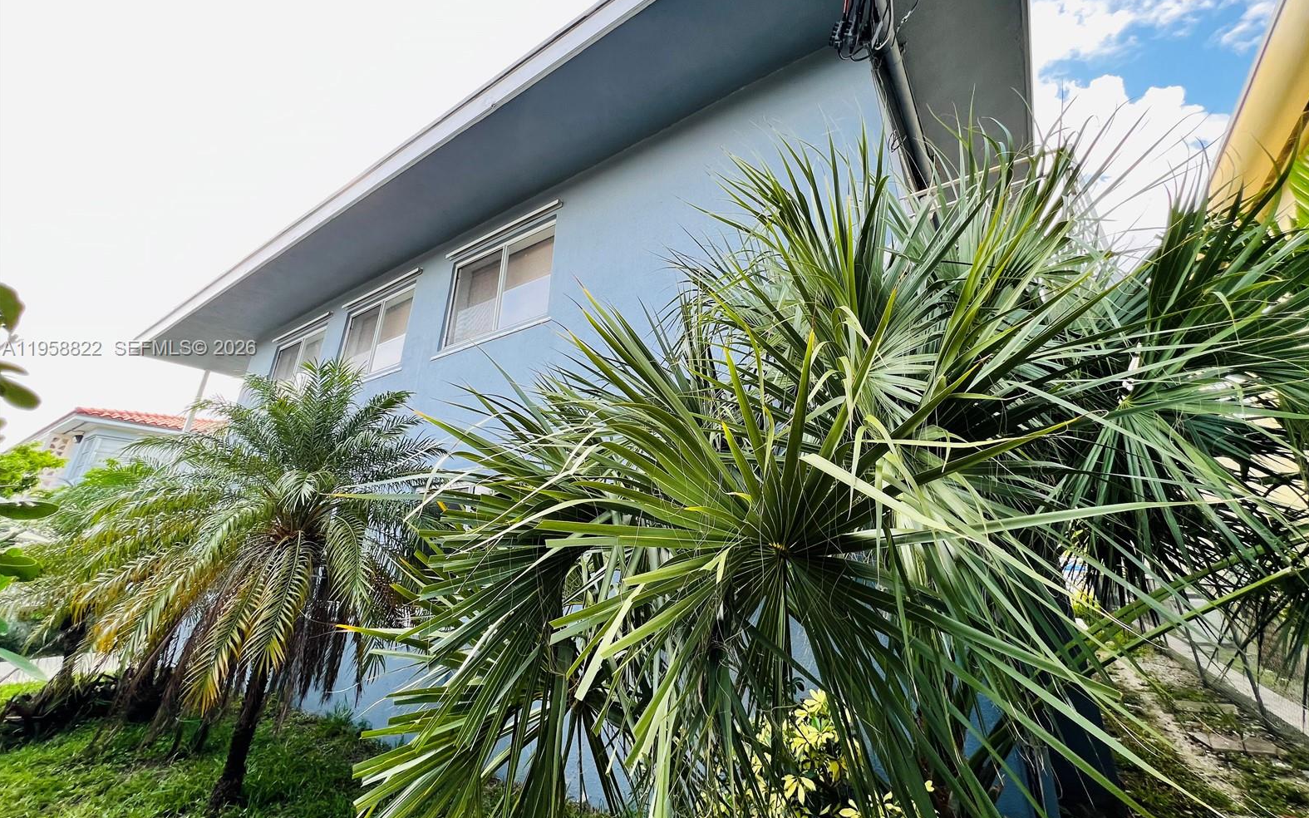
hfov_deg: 105.3
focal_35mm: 14
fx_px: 499
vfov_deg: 78.1
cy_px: 349
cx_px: 662
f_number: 1.8
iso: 32
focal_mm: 1.57
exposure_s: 1/158
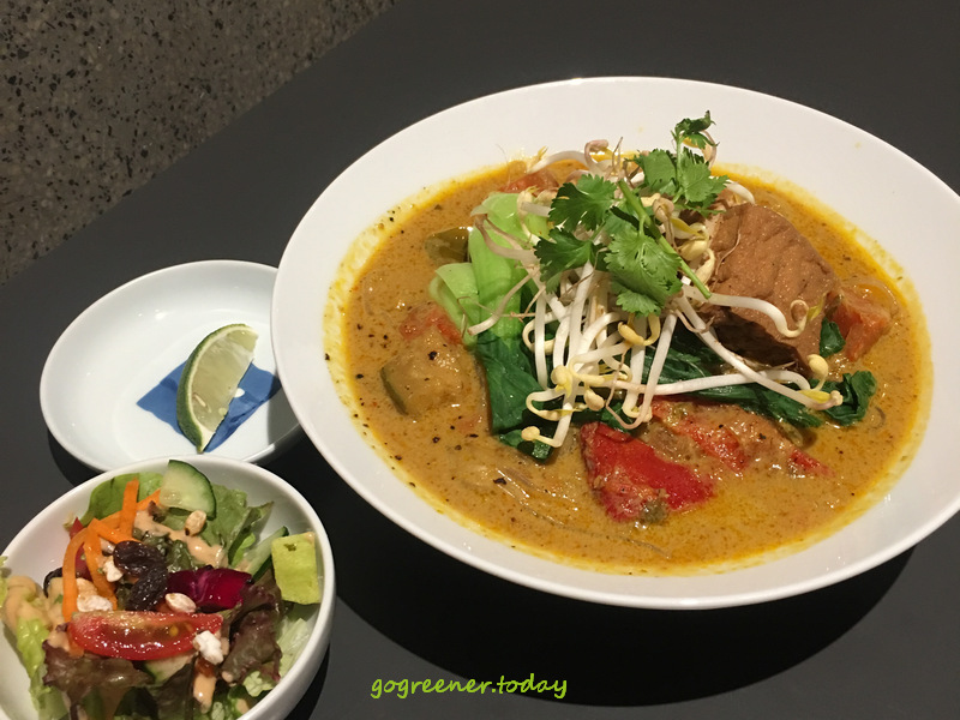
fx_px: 804
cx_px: 480
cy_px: 360
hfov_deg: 61.7
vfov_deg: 48.2
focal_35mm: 29
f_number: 2.2
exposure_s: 1/15
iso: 50
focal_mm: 4.15
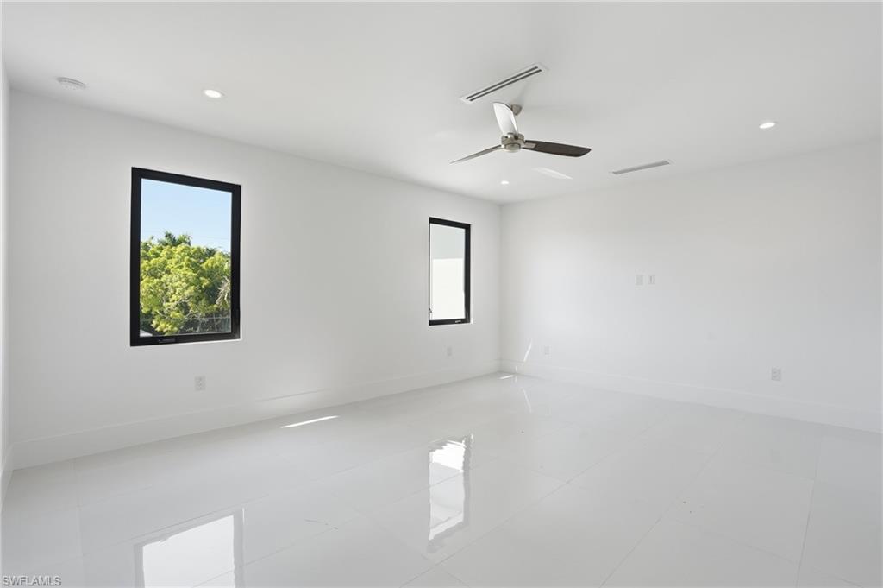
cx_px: 442
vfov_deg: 73.7
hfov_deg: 96.8
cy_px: 294
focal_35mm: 16
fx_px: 392
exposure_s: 1/1600
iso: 400
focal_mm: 16
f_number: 9
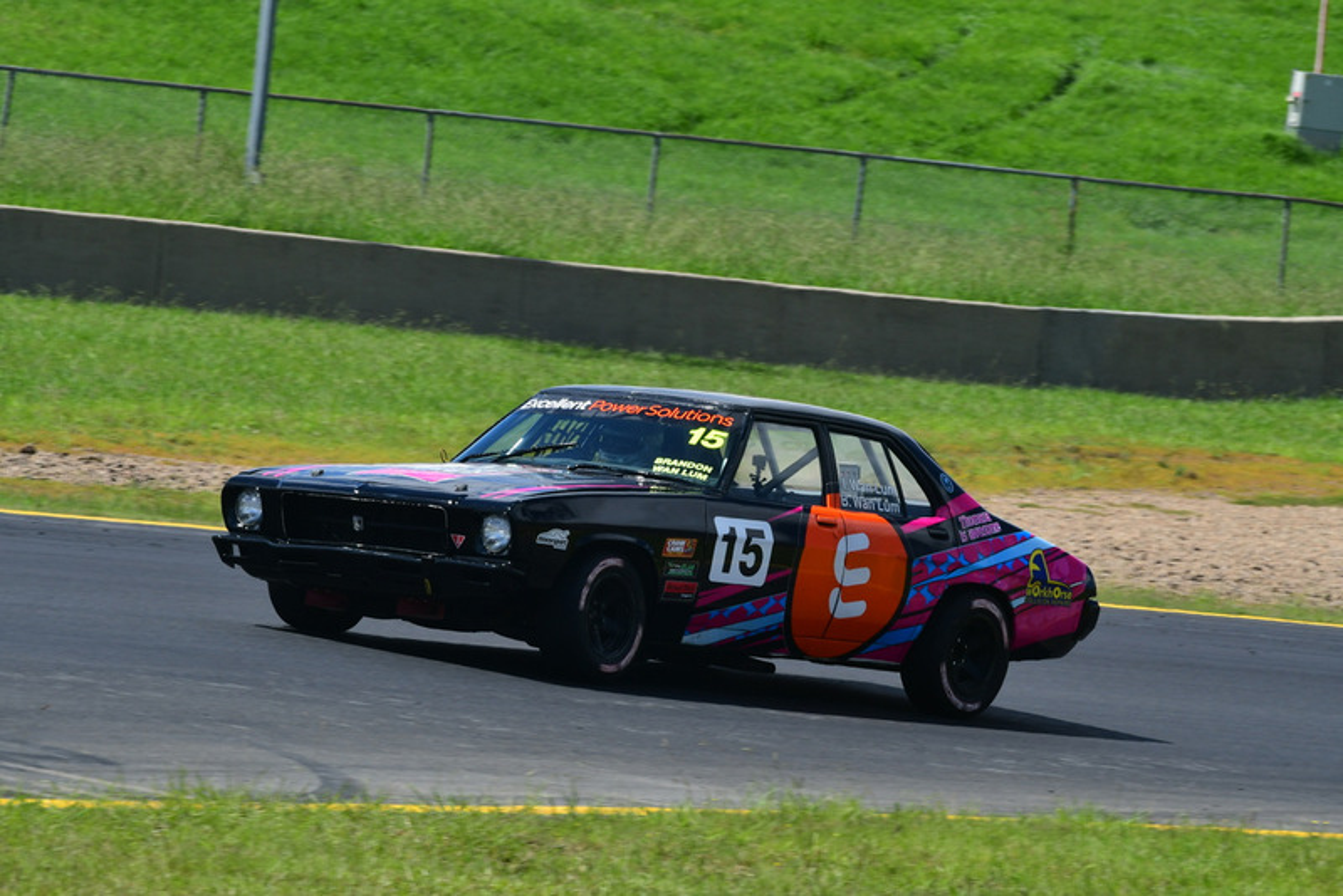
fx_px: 13994
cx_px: 672
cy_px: 448
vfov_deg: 3.7
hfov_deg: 5.5
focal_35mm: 375
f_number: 13
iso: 400
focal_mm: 250
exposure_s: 1/500
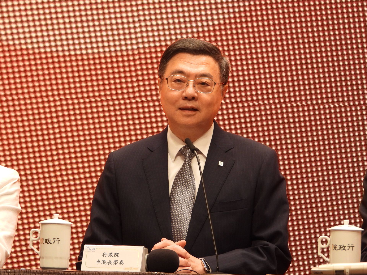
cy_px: 138
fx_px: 3393
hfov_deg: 6.2
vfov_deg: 4.6
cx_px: 184
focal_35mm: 320
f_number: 4.5
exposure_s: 1/60
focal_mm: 57.5
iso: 400
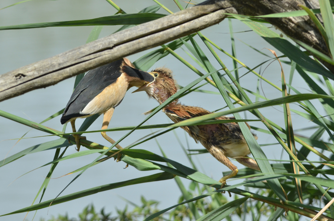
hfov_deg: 4.0
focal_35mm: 519
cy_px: 92
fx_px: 4805
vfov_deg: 2.6
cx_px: 153
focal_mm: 290
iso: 400
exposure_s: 1/1250
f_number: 9
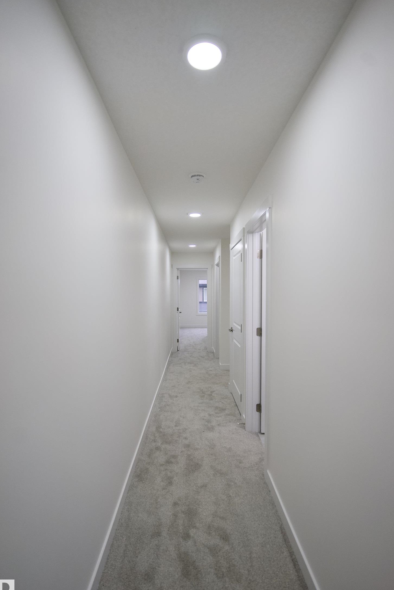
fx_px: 312
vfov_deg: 86.9
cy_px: 305
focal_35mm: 19
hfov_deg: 64.5
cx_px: 195
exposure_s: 1/400
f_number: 2.8
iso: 640
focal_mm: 18
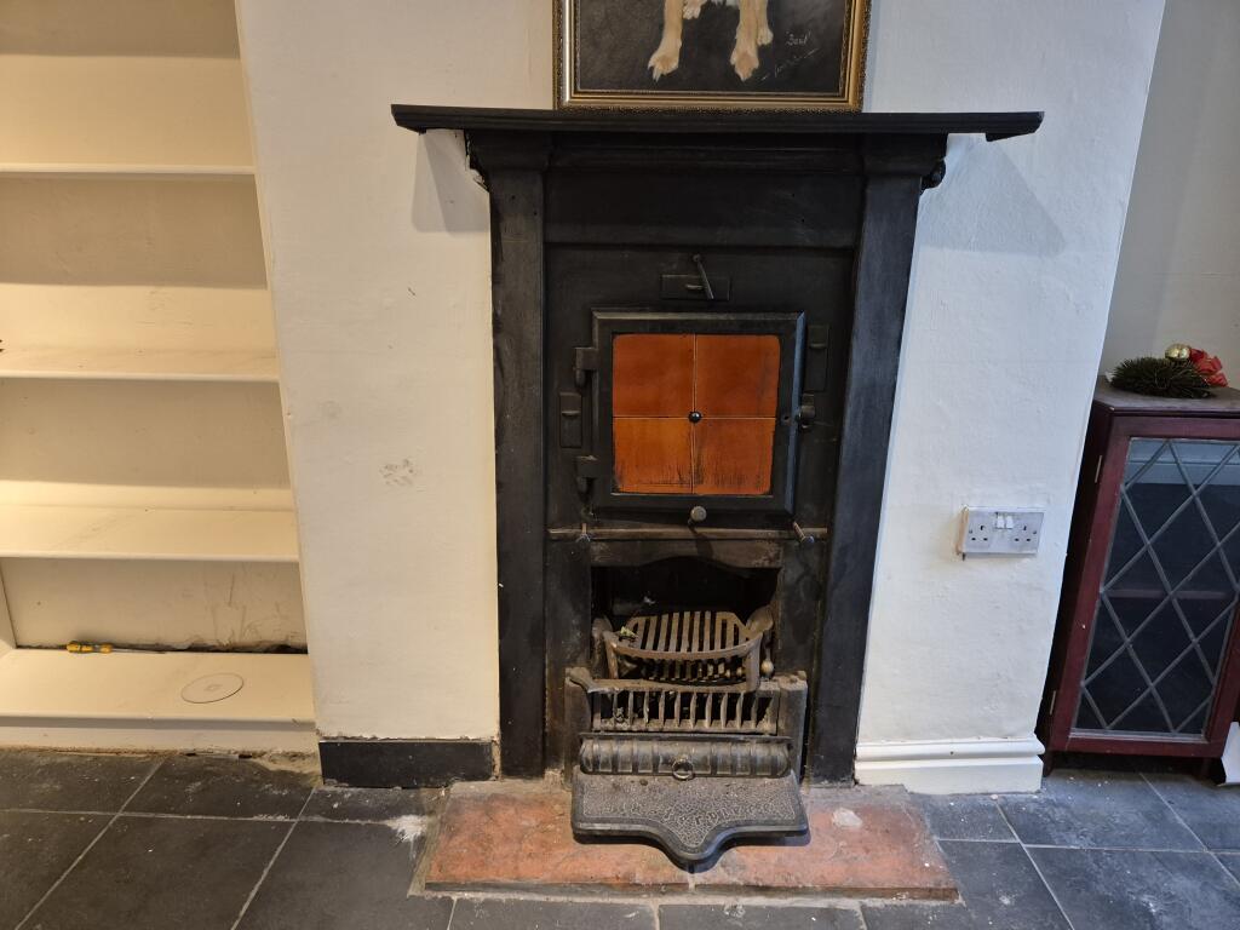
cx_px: 620
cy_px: 465
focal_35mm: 23
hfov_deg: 73.9
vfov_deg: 58.9
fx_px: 824
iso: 1000
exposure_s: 1/100
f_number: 1.8
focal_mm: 5.4
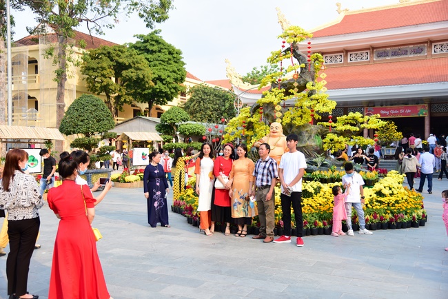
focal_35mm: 38
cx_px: 224
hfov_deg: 50.7
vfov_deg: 35.1
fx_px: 473
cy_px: 150
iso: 200
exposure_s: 1/400
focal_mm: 38
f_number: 4
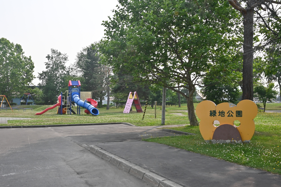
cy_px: 94
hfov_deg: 49.6
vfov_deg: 34.2
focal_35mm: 39
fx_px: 304
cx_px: 140
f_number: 22
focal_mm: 26
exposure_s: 1/100
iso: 400
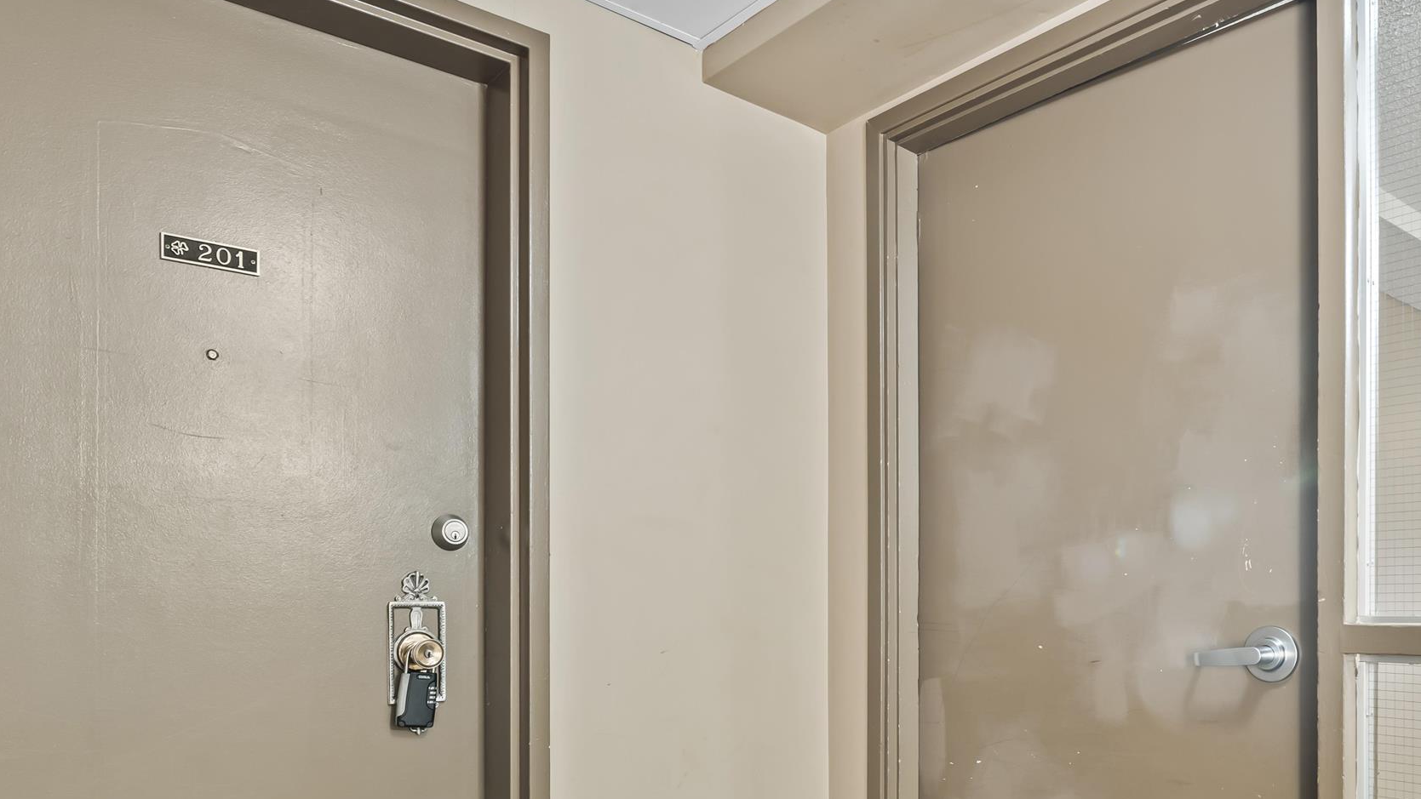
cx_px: 925
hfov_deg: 66.1
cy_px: 660
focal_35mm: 28
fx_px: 1061
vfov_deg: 39.4
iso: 400
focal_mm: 14.6
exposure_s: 2.5
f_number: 6.3
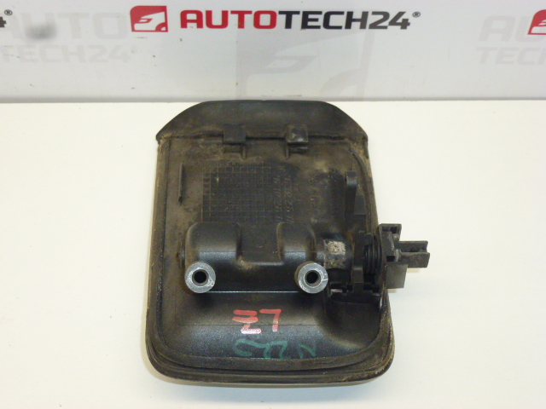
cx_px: 273
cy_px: 204
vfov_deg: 24.0
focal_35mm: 61
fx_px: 962
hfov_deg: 31.7
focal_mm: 10.9
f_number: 4.5
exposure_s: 1/160
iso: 400
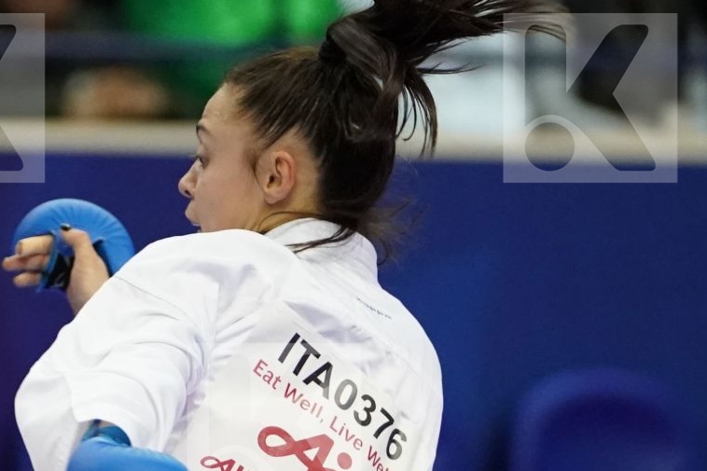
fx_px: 11054
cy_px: 428
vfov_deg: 2.4
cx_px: -42
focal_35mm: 563
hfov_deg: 3.7
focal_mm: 158
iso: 5000
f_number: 2.8
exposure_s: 1/1000
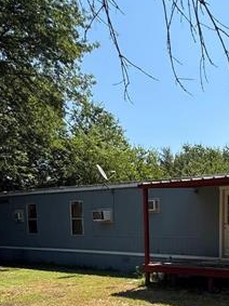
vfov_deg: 44.1
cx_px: 231
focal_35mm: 38
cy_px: 282
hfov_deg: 34.2
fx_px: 335
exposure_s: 1/1048
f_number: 2.2
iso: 50
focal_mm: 2.22
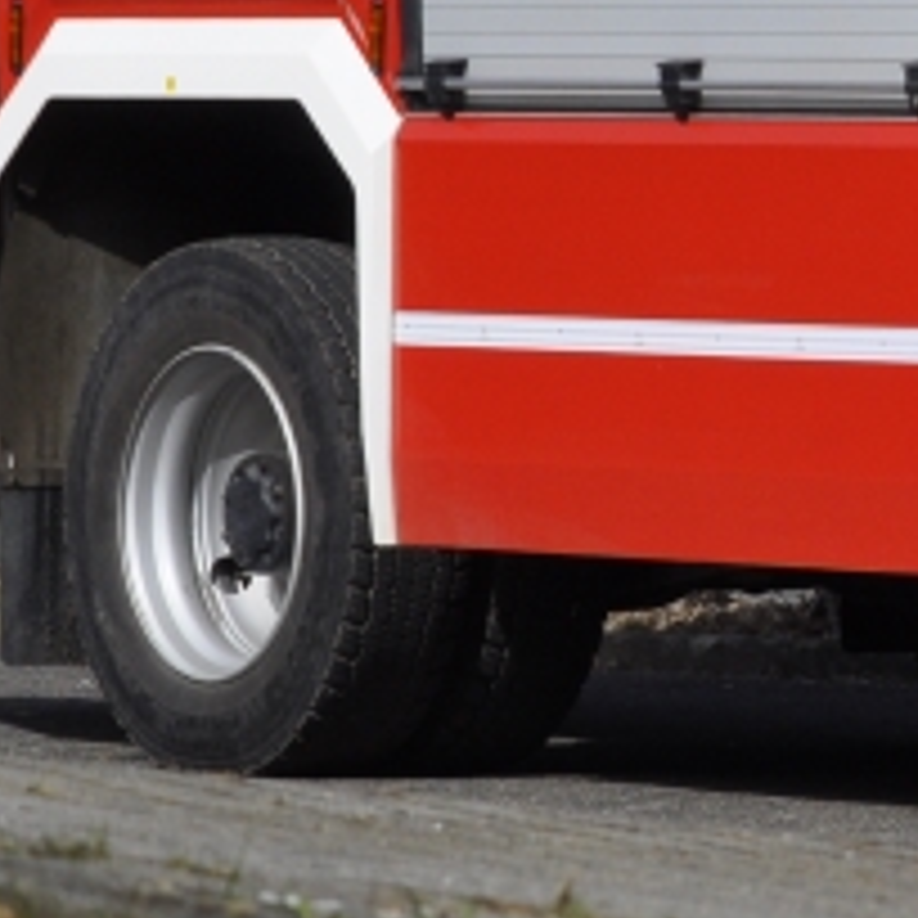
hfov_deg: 4.4
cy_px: -266
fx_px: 11791
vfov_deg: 4.4
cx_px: 1498
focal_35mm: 393
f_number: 9
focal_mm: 70
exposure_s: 1/1250
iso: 500
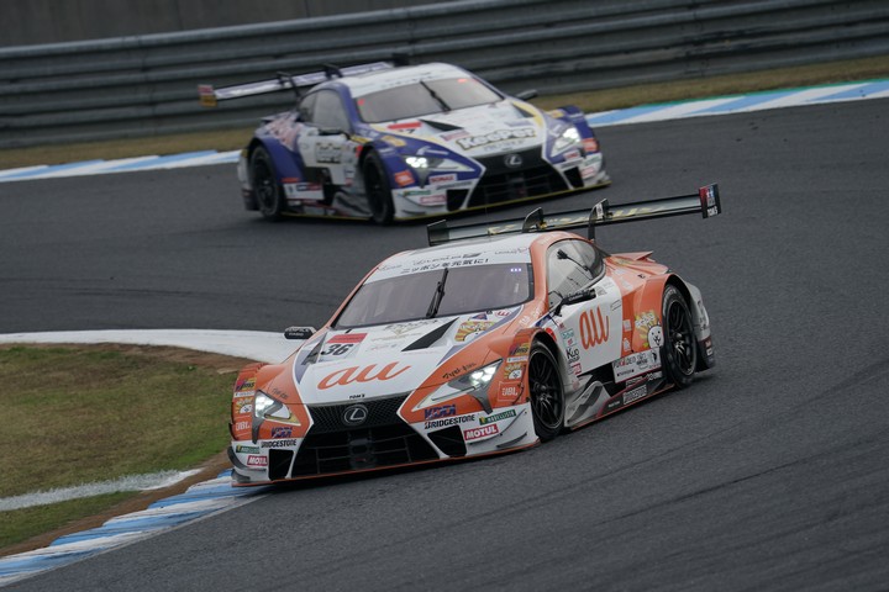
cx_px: 444
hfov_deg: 5.2
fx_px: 9729
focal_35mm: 394
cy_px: 296
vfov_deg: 3.5
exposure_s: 1/800
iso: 200
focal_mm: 394
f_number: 6.3
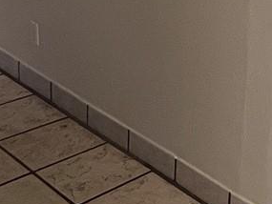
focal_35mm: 73
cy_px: -65
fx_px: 574
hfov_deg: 22.9
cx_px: 380
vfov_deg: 18.7
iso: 320
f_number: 1.8
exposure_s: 1/60
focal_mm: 1.57
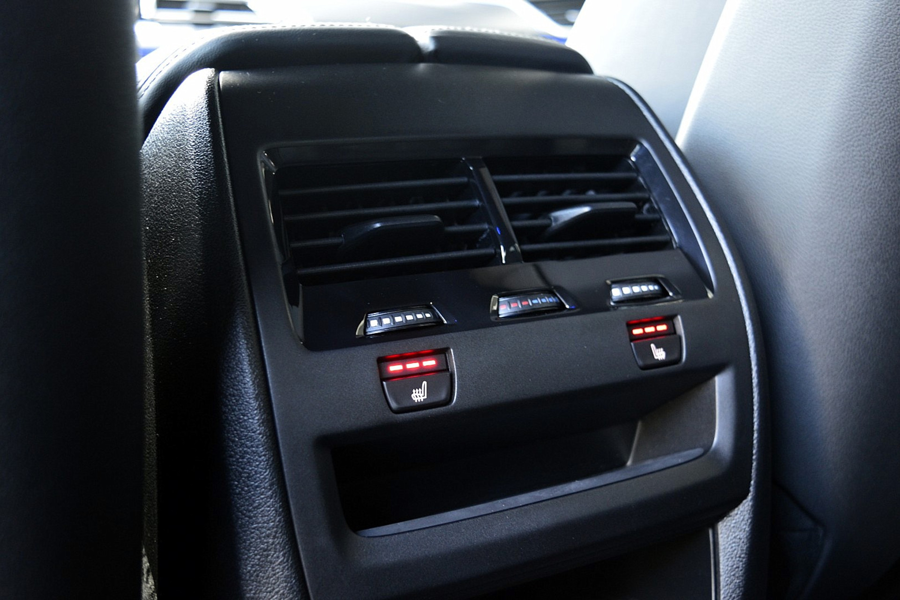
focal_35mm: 38
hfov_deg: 51.3
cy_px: 300
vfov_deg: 35.5
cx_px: 450
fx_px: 937
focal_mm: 25
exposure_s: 1/10
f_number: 4
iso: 800
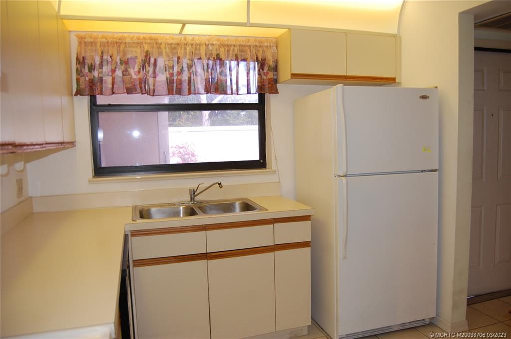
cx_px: 256
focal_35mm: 27
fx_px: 383
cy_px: 170
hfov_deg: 67.4
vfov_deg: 47.8
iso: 400
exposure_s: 1/80
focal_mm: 18
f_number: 3.5
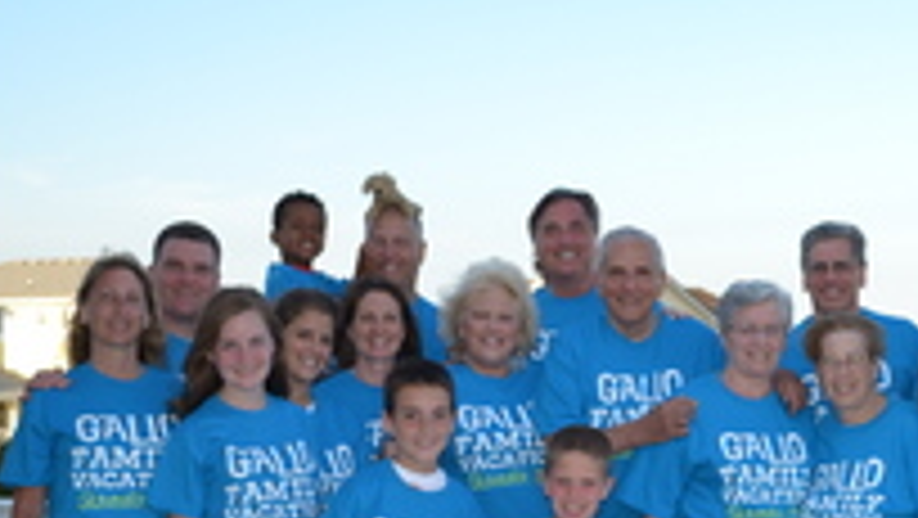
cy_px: 475
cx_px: 634
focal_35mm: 74
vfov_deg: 16.1
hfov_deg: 28.3
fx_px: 1802
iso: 100
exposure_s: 1/200
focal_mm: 24
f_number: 4.5
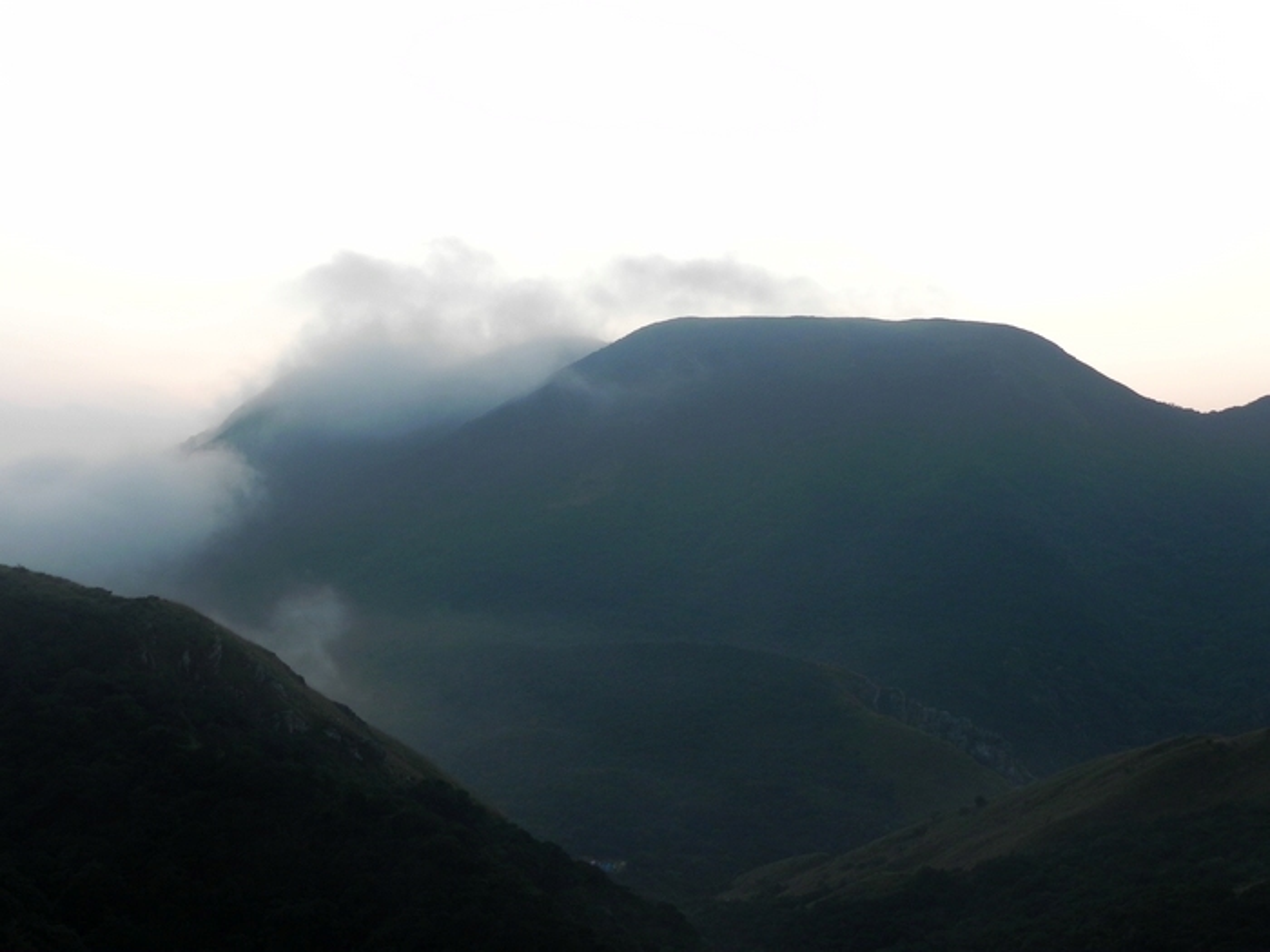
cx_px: 635
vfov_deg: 31.5
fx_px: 1688
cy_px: 476
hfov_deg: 41.2
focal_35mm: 46
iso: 160
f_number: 3.5
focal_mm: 8.2
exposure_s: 1/105
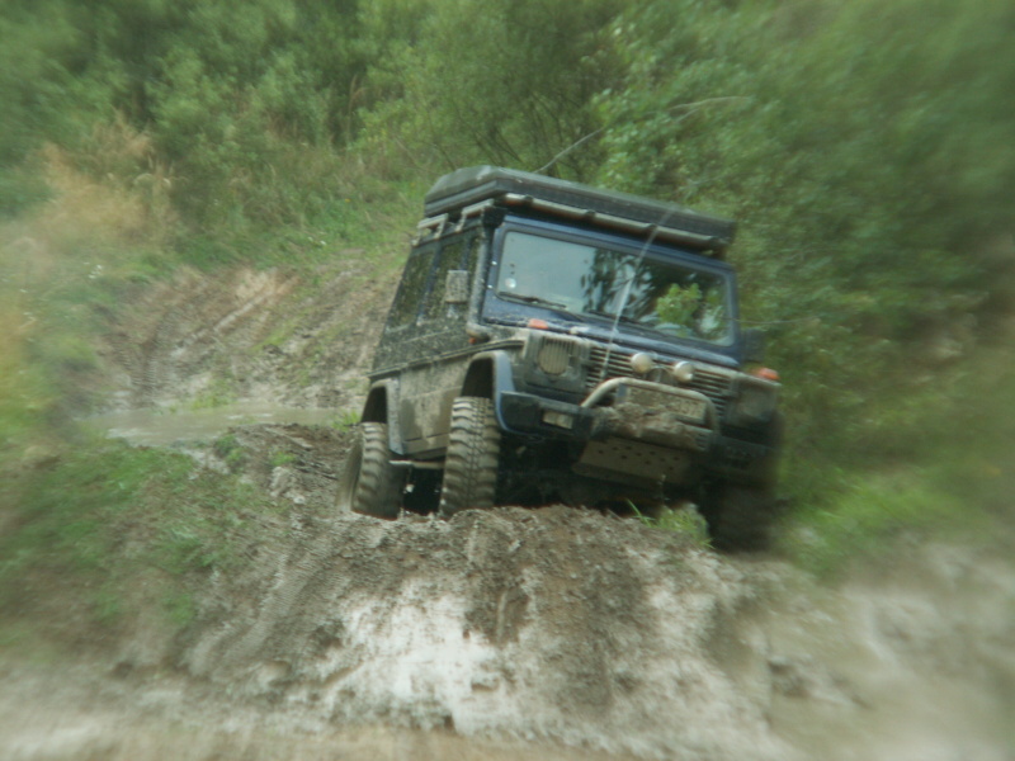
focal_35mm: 279
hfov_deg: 7.1
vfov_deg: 5.3
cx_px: 508
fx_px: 8181
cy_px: 380
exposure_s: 1/60
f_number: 4.5
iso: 64
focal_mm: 45.64
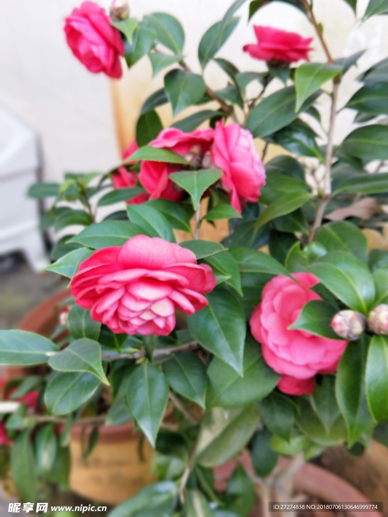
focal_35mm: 25
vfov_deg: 69.4
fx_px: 374
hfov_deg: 54.9
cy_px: 258
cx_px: 194
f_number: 1.7
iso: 97
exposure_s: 1/100
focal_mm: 4.27
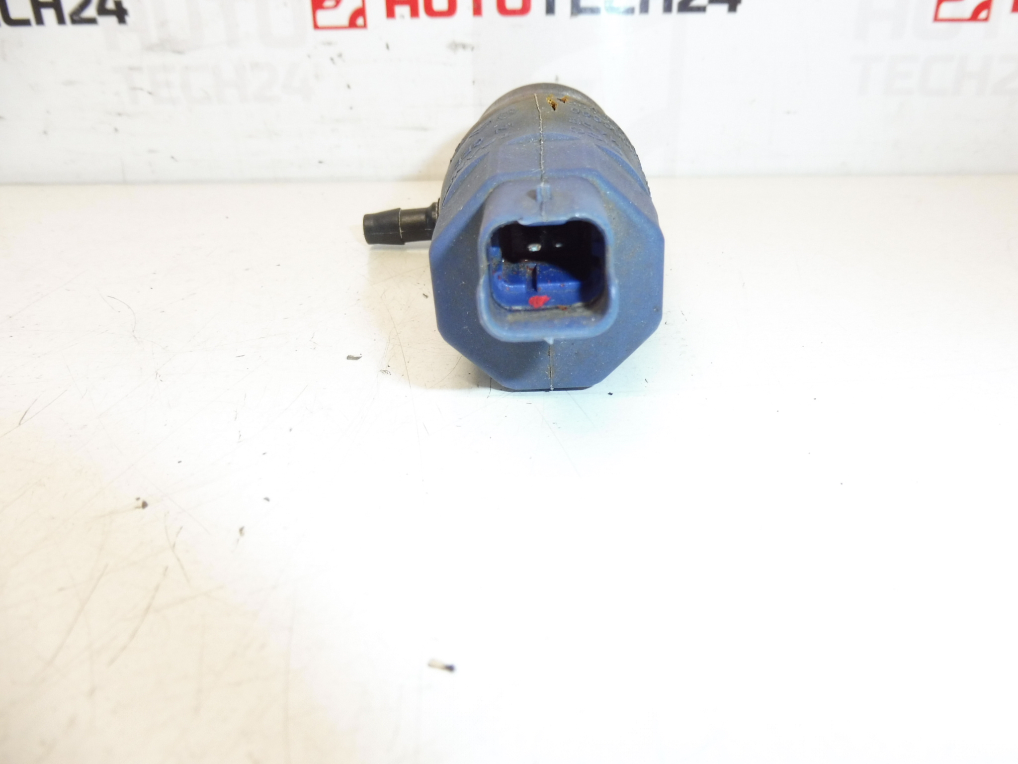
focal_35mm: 25
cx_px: 509
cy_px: 382
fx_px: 735
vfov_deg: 54.9
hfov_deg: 69.4
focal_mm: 4.4
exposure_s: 1/100
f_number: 3.5
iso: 200
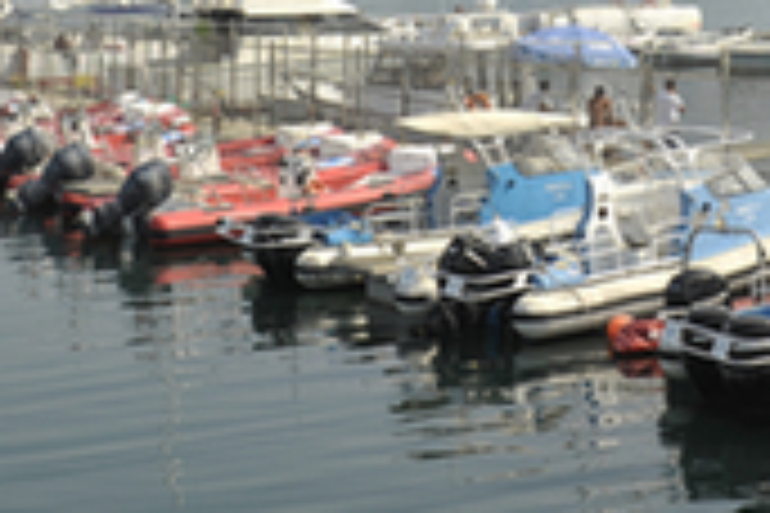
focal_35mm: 108
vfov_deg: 12.2
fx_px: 2310
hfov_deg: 18.8
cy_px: -223
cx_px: 567
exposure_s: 1/640
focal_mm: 35
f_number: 6.3
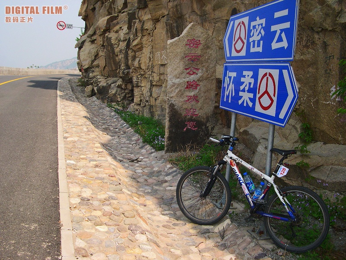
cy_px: 130
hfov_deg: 49.0
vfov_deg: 37.7
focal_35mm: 38
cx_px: 173
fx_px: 380
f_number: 7.6
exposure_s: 1/116
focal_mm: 8
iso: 100
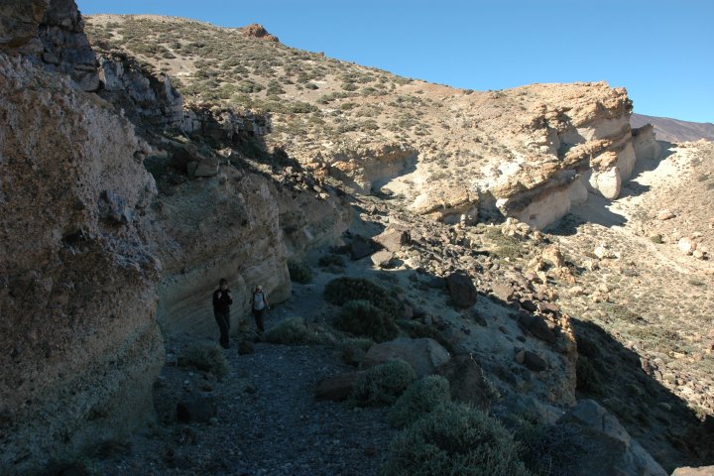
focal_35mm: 27
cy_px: 238
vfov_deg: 47.9
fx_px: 535
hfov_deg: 67.4
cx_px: 357
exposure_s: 1/250
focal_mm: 18
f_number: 8
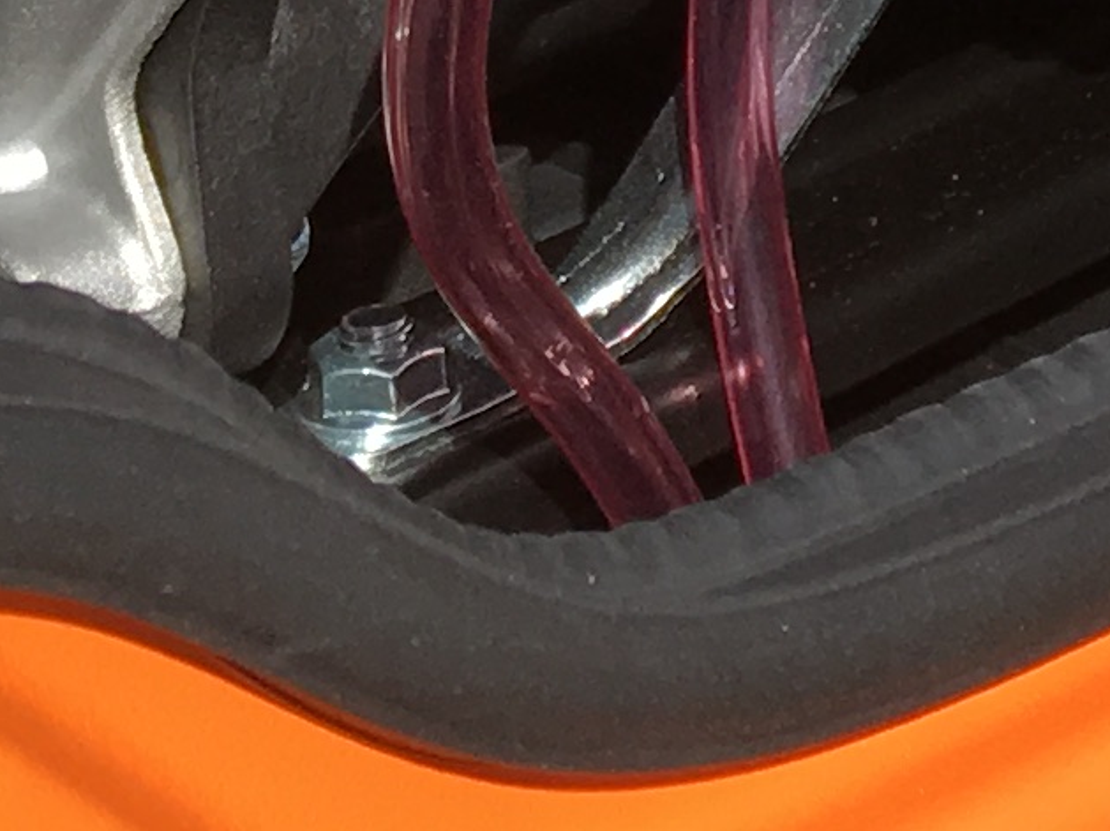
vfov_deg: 7.2
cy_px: -1484
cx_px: 1828
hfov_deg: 10.2
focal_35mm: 186
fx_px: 5961
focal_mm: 4.15
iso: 25
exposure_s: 1/974
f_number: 2.2
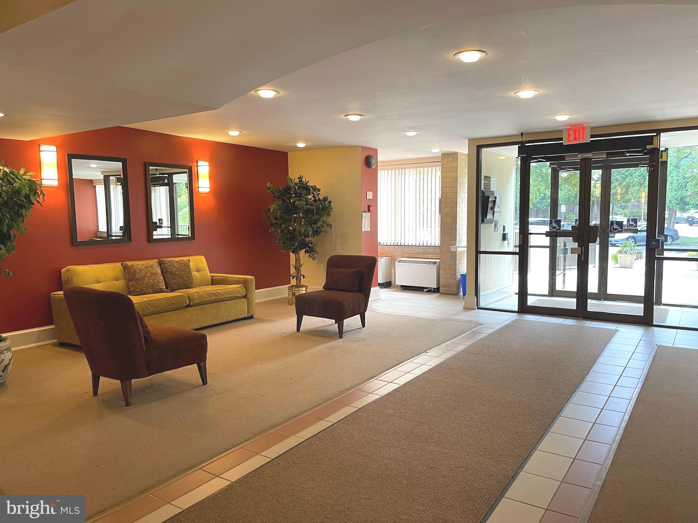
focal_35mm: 26
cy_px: 262
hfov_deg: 67.3
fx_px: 524
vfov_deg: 53.1
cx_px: 349
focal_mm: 5.1
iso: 100
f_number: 1.6
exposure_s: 1/60
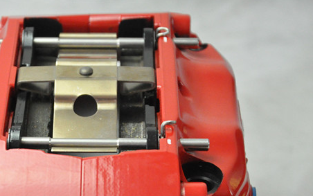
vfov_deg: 8.3
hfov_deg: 13.3
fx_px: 1340
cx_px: 65
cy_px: 170
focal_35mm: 157
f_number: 5.3
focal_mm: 62
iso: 3200
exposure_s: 1/200
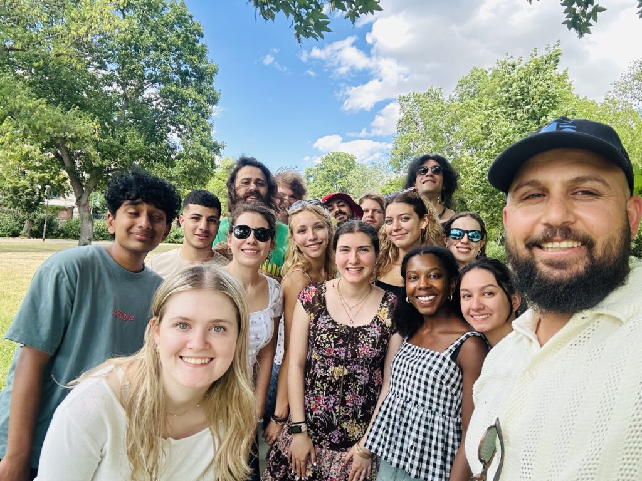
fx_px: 427
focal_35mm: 23
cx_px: 321
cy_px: 240
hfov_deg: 73.9
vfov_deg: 58.9
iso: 25
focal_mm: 2.69
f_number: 1.9
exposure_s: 1/216
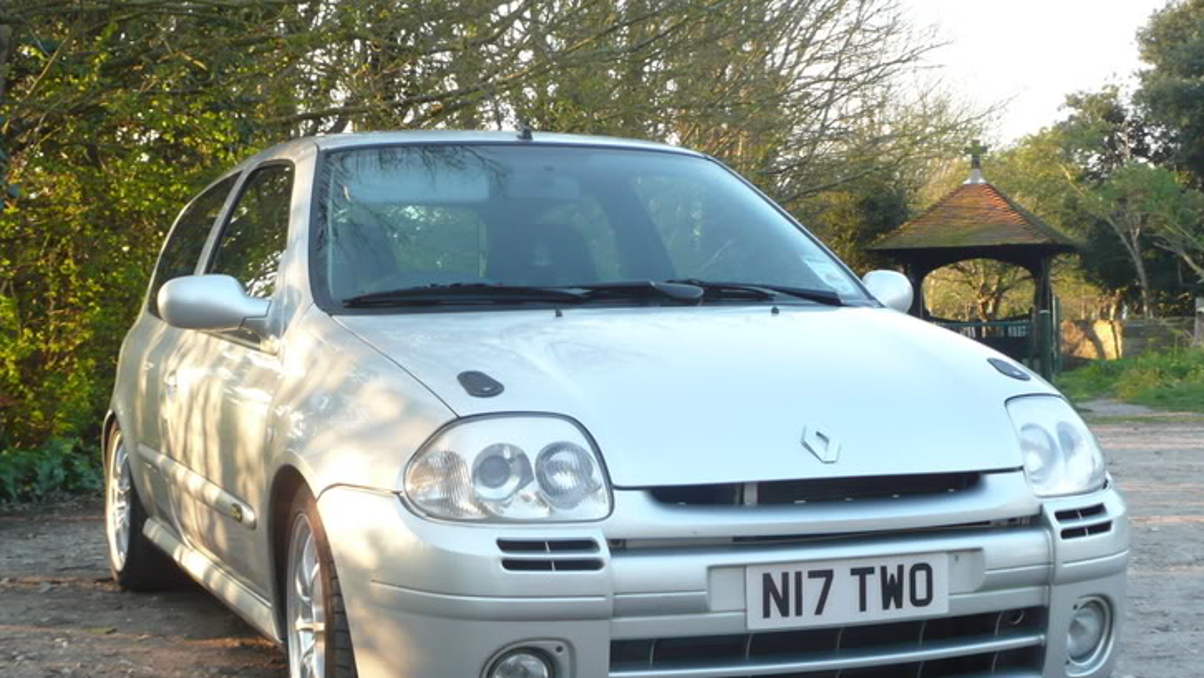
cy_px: 429
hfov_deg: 34.9
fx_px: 1916
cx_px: 582
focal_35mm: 60
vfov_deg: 20.0
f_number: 4.2
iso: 200
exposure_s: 1/80
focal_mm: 8.2
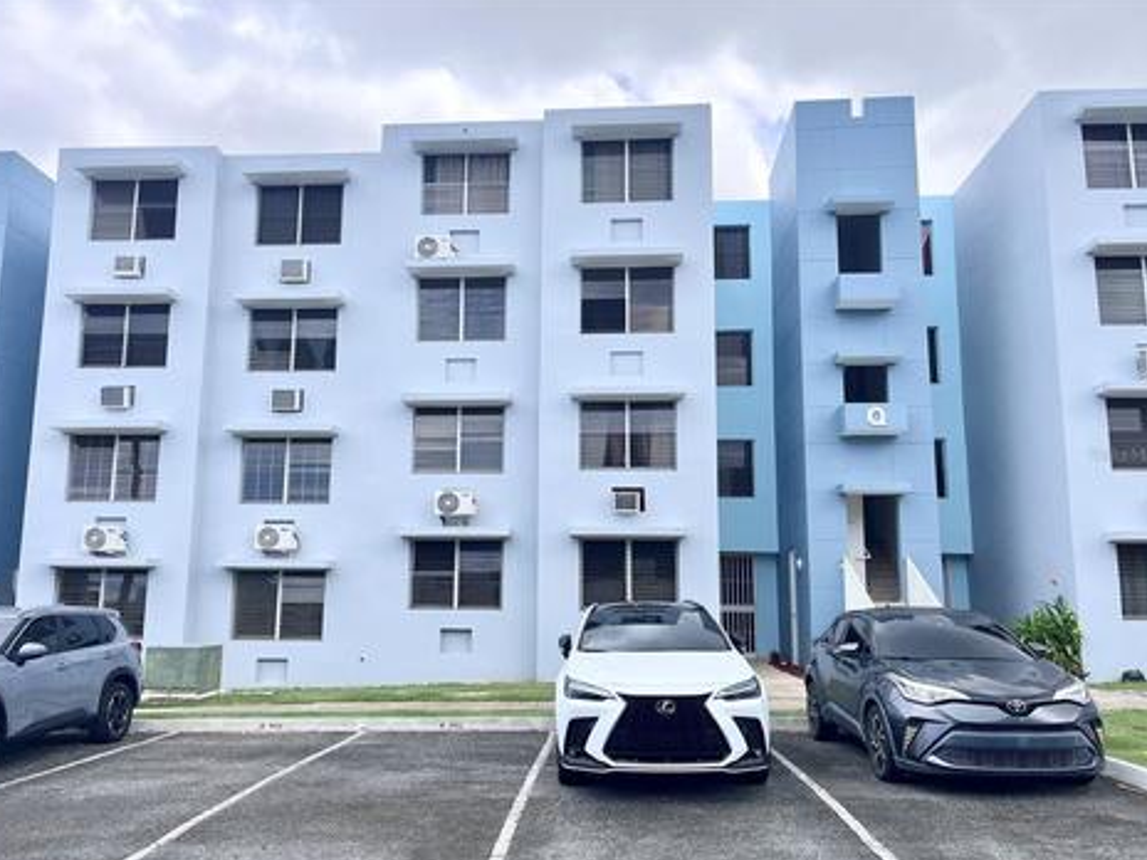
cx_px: 544
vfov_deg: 49.7
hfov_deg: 63.4
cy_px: 453
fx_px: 928
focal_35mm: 28
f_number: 1.6
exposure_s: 1/2062
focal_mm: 5.1
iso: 50
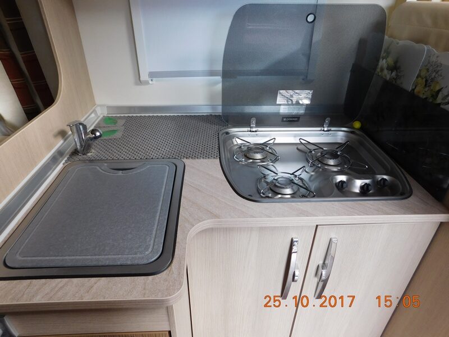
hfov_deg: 73.9
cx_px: 224
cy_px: 168
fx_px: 298
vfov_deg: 58.9
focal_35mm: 23
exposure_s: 1/60
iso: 125
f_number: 3
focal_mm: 4
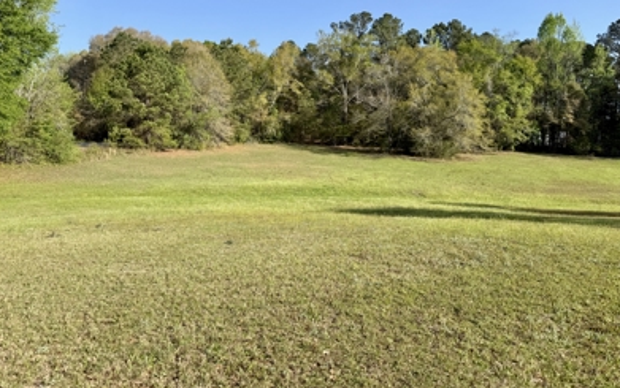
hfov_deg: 70.4
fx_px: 440
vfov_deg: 47.4
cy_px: 155
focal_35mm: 26
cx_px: 312
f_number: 1.78
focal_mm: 6.76
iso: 80
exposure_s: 1/2907
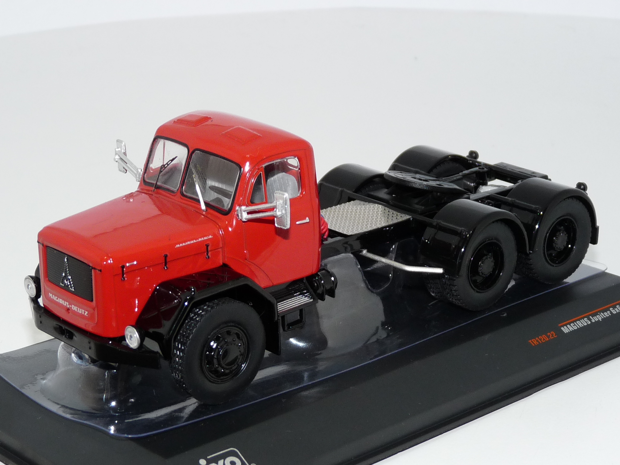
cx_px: 310
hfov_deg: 22.0
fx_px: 1594
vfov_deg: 16.6
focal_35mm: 89
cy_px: 232
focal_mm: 9
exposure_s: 1/30
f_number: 3.2
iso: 100
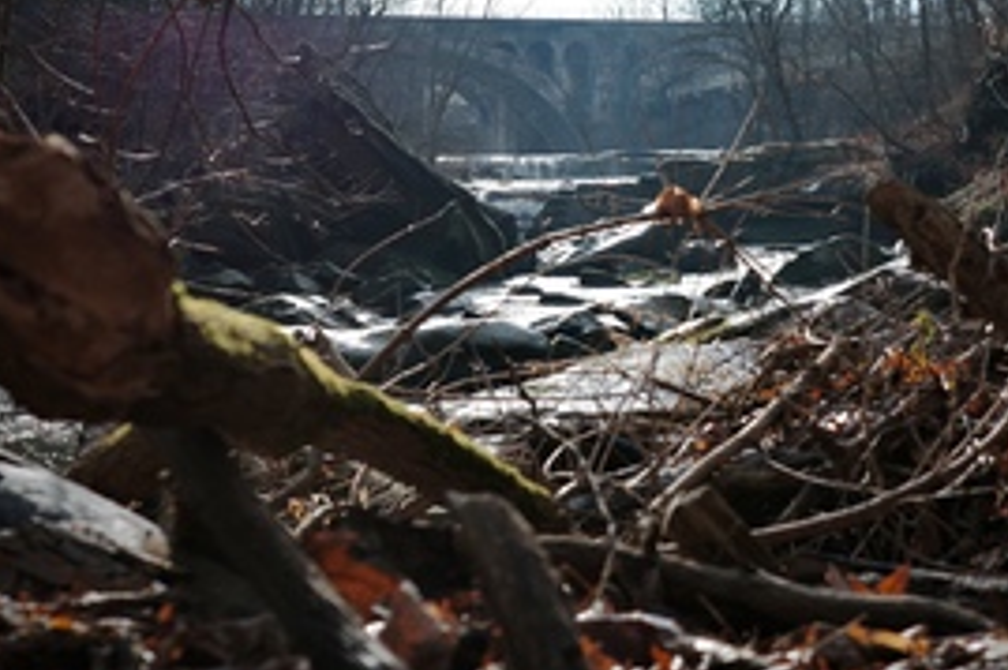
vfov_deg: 20.2
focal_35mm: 67
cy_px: 217
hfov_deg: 30.0
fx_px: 1875
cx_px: 615
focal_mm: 26
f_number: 3.5
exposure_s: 1/1250
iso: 200
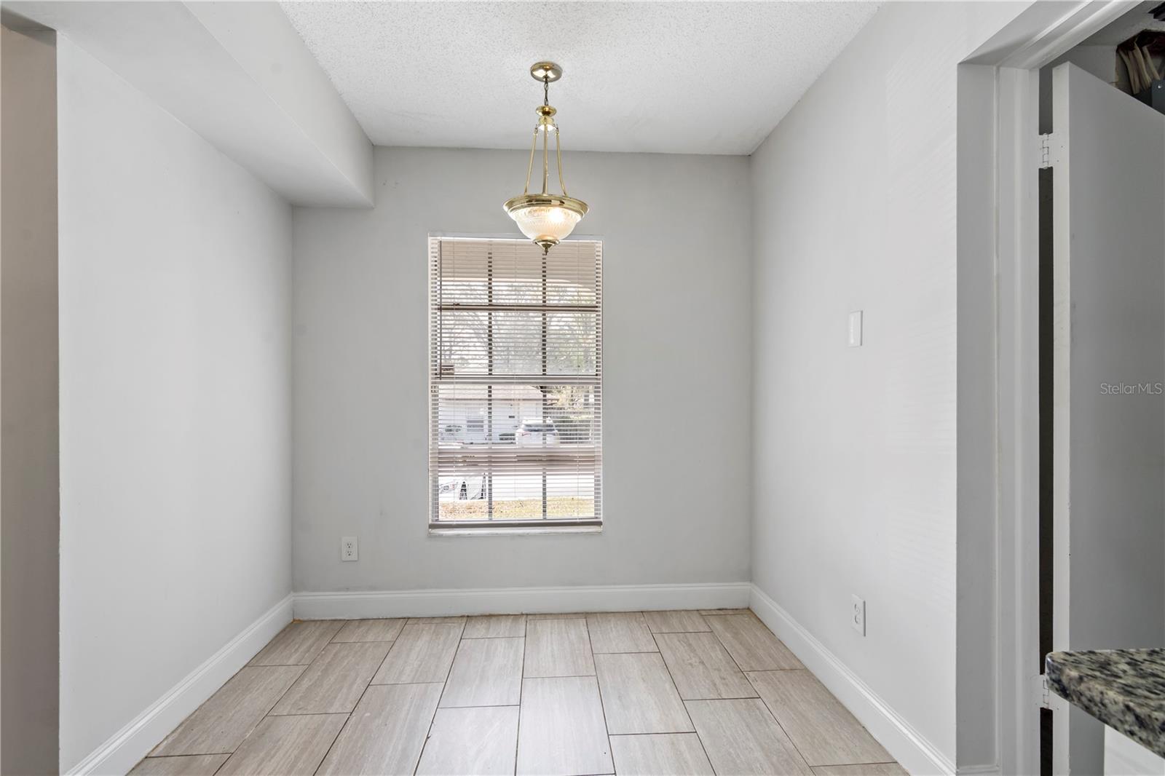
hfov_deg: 95.0
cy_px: 388
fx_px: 534
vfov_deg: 72.0
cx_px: 582
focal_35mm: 16
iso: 200
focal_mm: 11
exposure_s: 1/6
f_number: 9
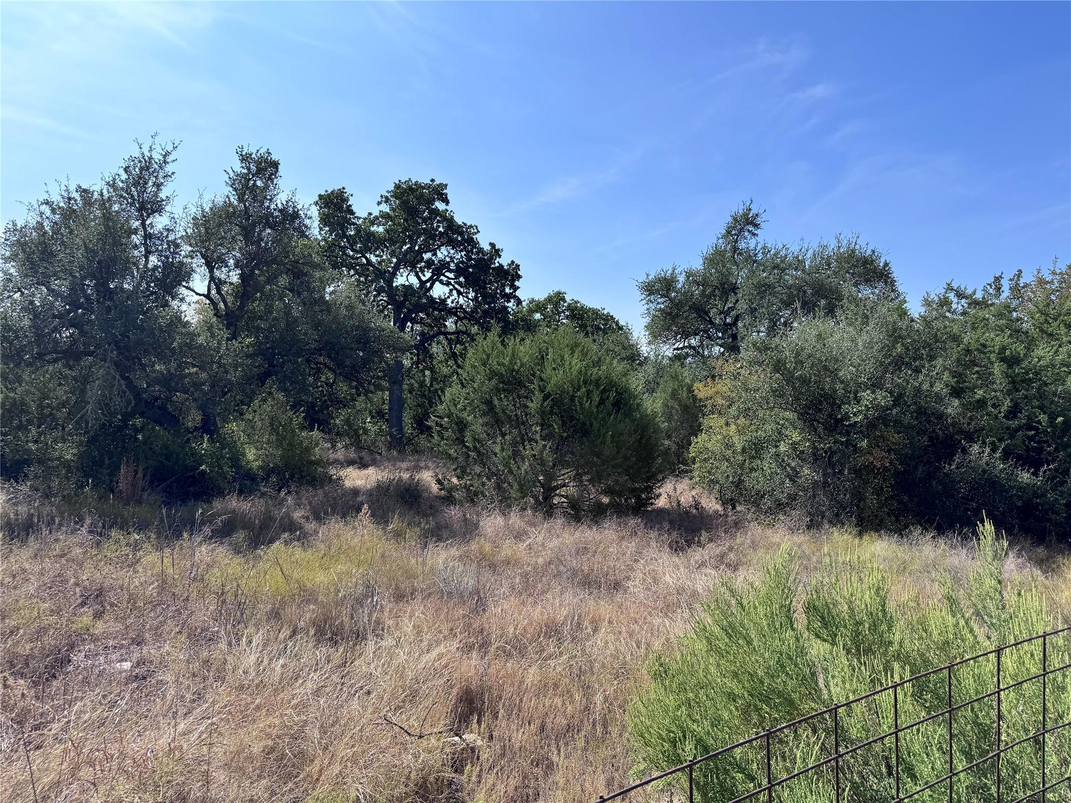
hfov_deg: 71.6
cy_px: 402
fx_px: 743
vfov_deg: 56.8
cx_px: 536
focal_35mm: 24
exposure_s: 1/5814
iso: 80
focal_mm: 6.76
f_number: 1.78
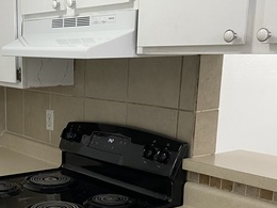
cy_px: 193
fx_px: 512
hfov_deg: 29.1
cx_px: 29
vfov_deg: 22.3
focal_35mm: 64
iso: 125
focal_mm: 4.25
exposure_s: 1/60
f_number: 1.8
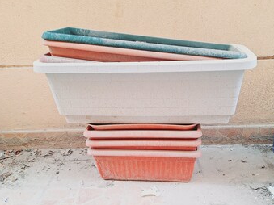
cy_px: 134
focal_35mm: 31
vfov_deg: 44.8
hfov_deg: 58.2
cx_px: 154
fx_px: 245
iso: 64
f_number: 1.8
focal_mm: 5.54
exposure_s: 1/100
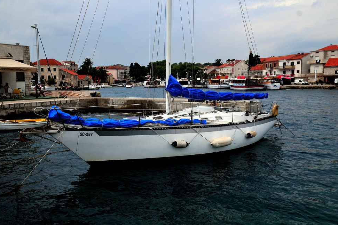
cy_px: 113
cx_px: 170
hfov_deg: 51.9
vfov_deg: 35.9
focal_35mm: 37
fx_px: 347
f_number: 6.3
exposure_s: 1/1600
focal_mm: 24
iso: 250
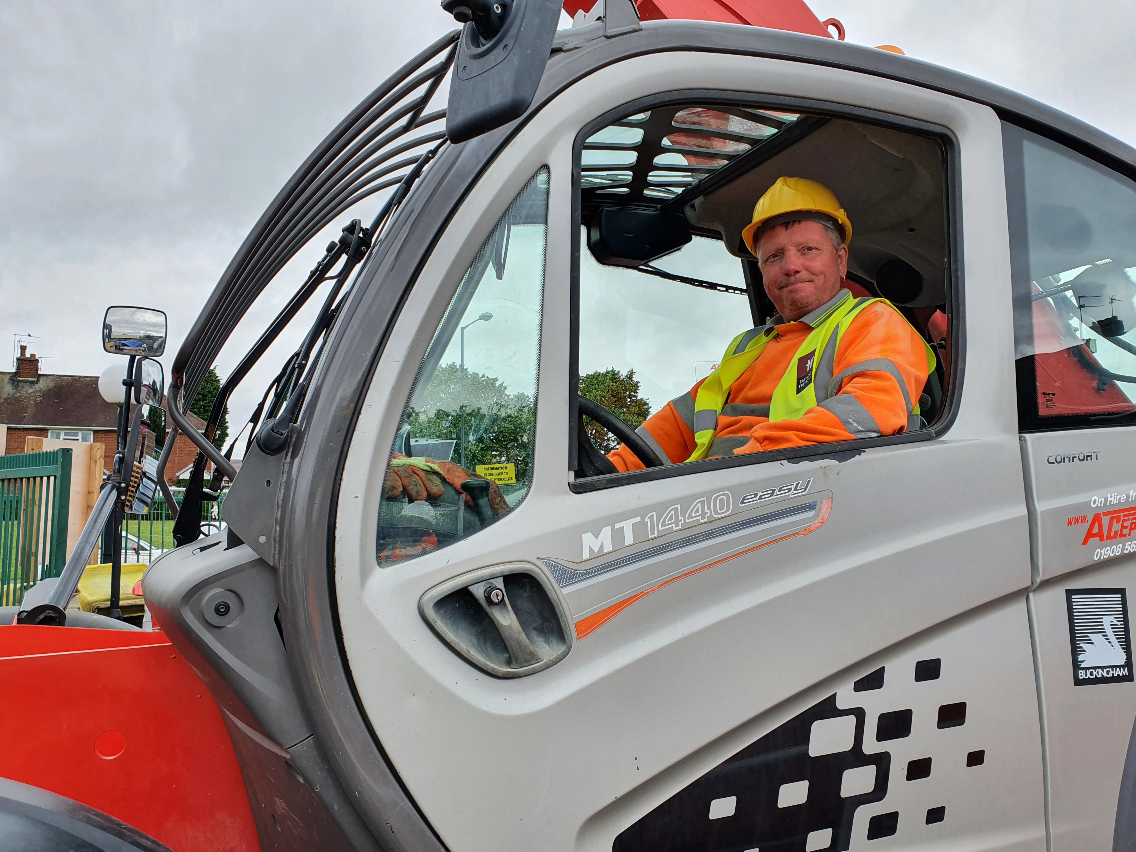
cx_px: 568
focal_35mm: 26
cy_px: 426
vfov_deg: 53.1
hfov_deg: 67.3
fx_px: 853
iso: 50
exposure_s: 1/461
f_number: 2.4
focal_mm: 4.32
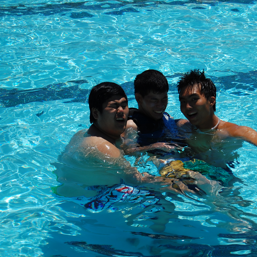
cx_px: 154
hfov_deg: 16.3
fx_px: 896
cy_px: 128
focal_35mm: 107
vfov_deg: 16.3
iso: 200
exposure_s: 1/2000
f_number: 5.6
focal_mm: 55
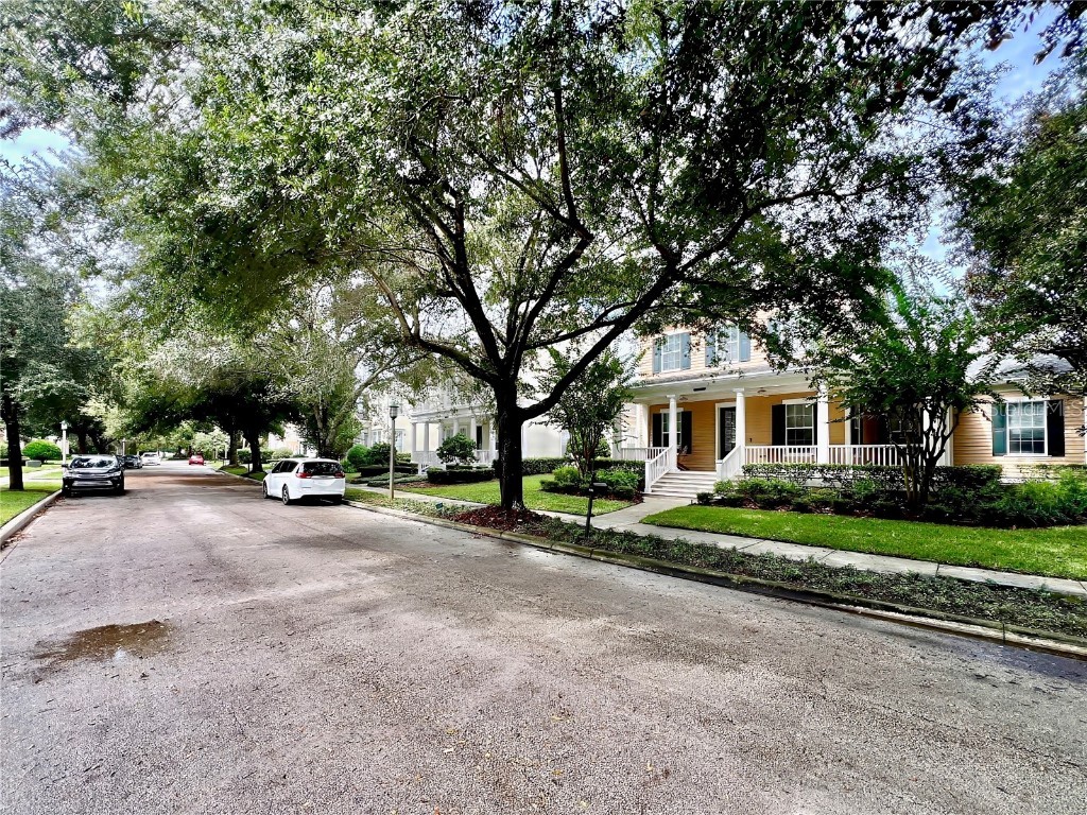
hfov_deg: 106.2
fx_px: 408
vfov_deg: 89.9
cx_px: 544
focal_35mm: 13
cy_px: 408
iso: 32
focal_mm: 1.6
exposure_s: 1/265
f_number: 1.8
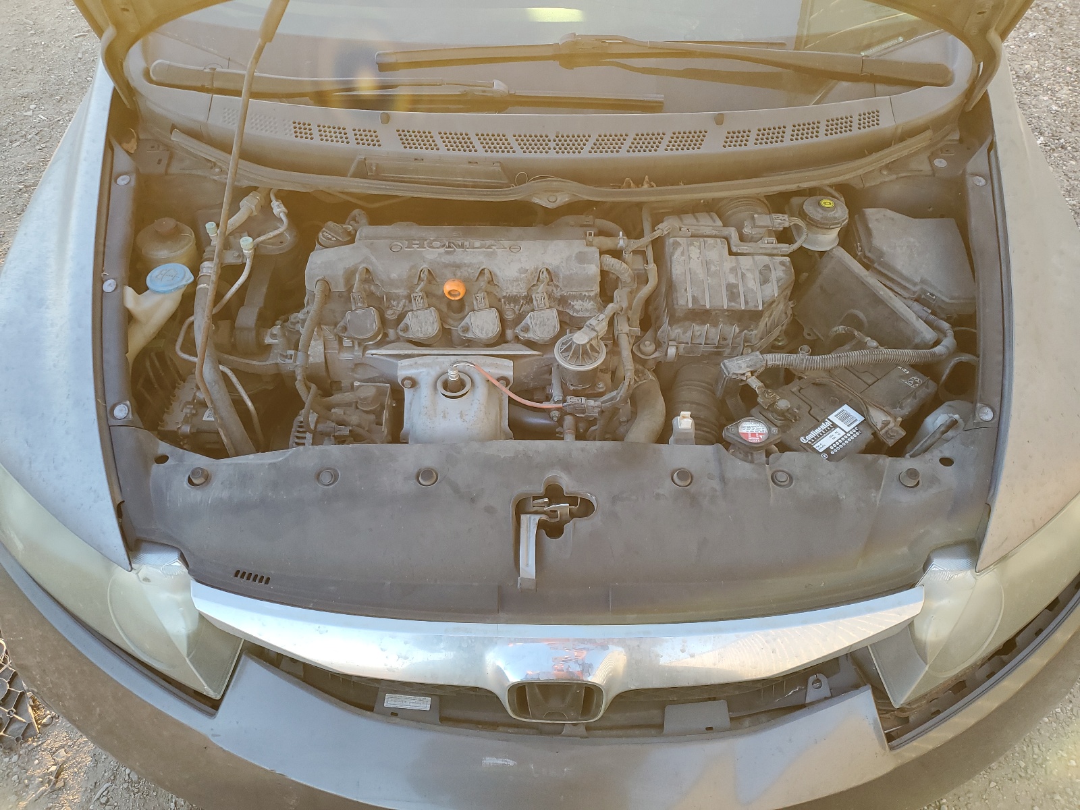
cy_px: 405
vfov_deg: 53.1
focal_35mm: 26
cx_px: 540
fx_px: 811
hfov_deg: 67.3
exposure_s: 1/120
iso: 56
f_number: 1.5
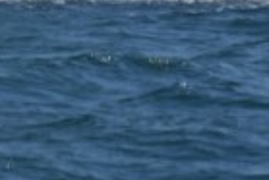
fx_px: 17428
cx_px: -374
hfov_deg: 0.9
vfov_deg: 0.6
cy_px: -153
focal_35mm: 2330
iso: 200
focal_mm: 200
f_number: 5.6
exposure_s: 1/1600
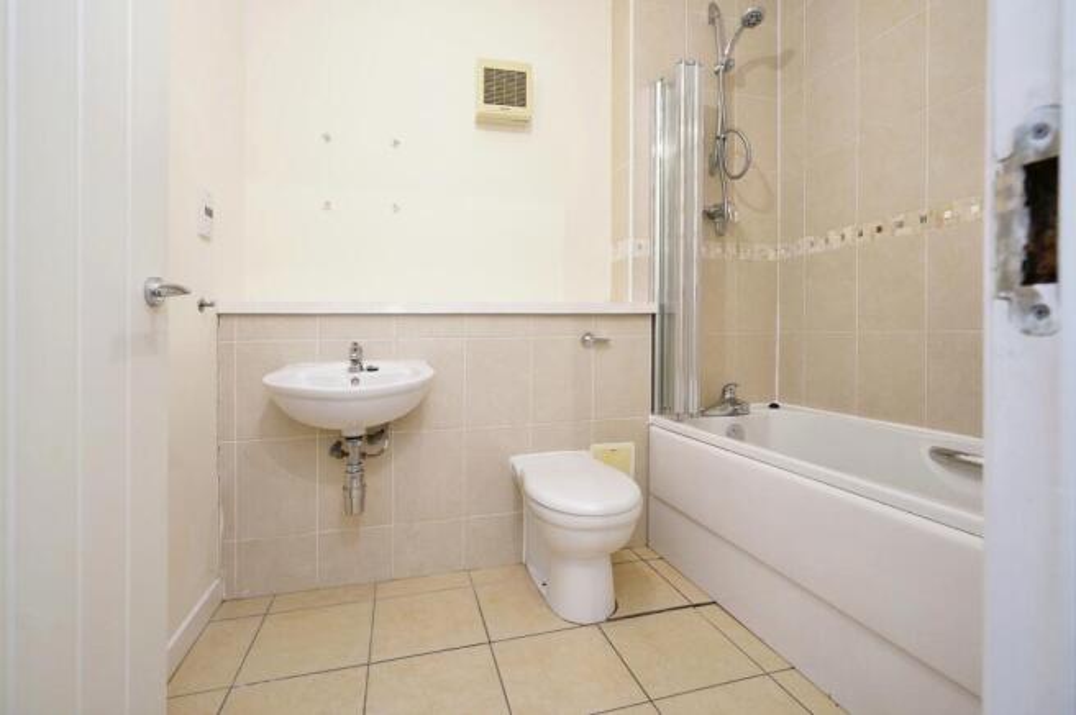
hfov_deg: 96.8
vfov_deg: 73.6
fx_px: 478
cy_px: 358
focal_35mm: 16
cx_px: 538
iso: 200
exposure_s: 1/6
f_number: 7.1
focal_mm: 16
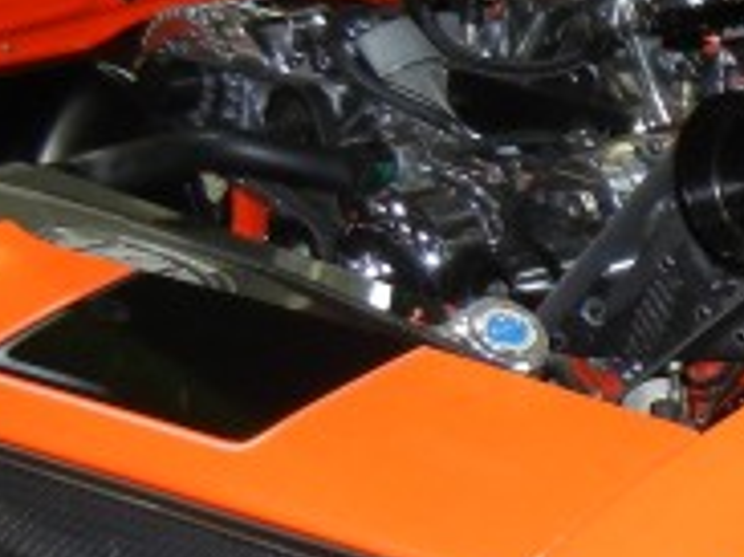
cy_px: 264
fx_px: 2814
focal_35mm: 131
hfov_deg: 14.0
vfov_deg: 11.3
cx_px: 1171
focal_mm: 5.4
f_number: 3.5
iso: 312
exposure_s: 1/30
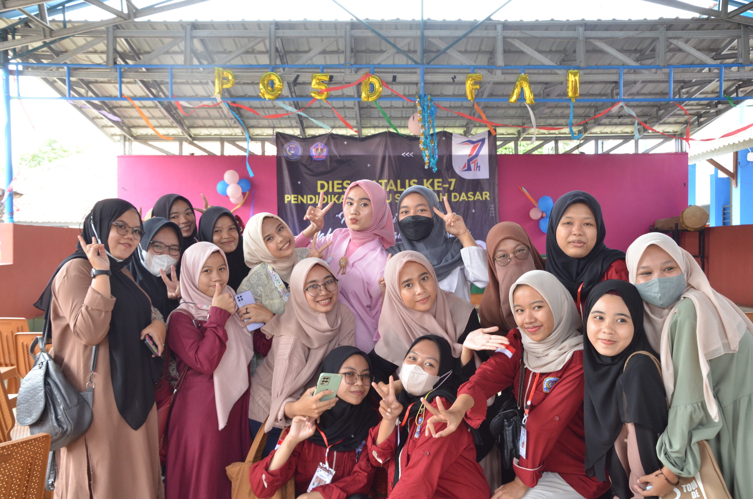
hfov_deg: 53.2
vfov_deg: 36.7
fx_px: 751
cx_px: 376
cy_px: 250
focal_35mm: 36
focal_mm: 24
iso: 800
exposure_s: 1/125
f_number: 5.6
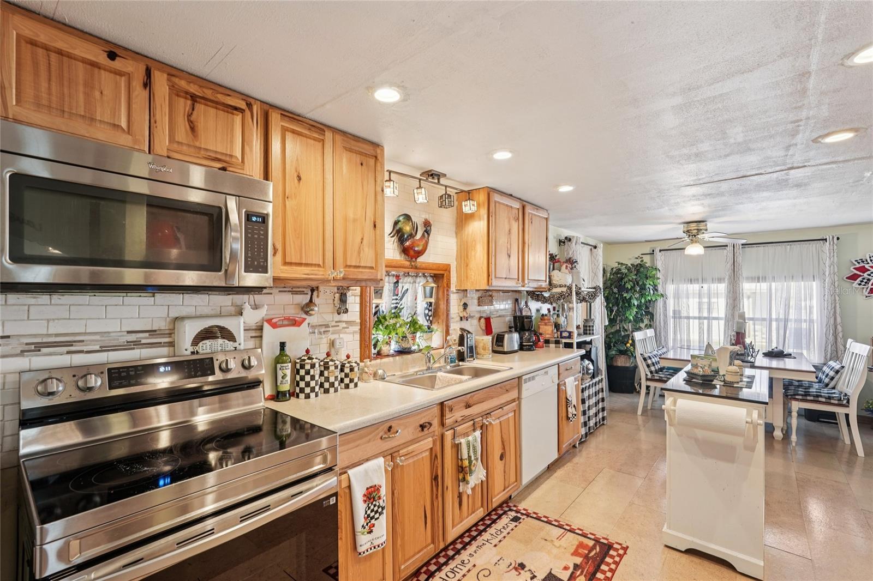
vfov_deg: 73.7
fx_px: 388
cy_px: 290
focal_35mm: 16
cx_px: 436
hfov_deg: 96.7
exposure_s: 1/13
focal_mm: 16
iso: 400
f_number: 7.1
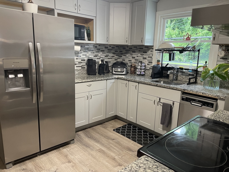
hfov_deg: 69.4
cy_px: 86
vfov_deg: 54.9
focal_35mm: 25
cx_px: 114
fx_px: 165
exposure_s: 1/60
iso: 320
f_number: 1.6
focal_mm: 5.1
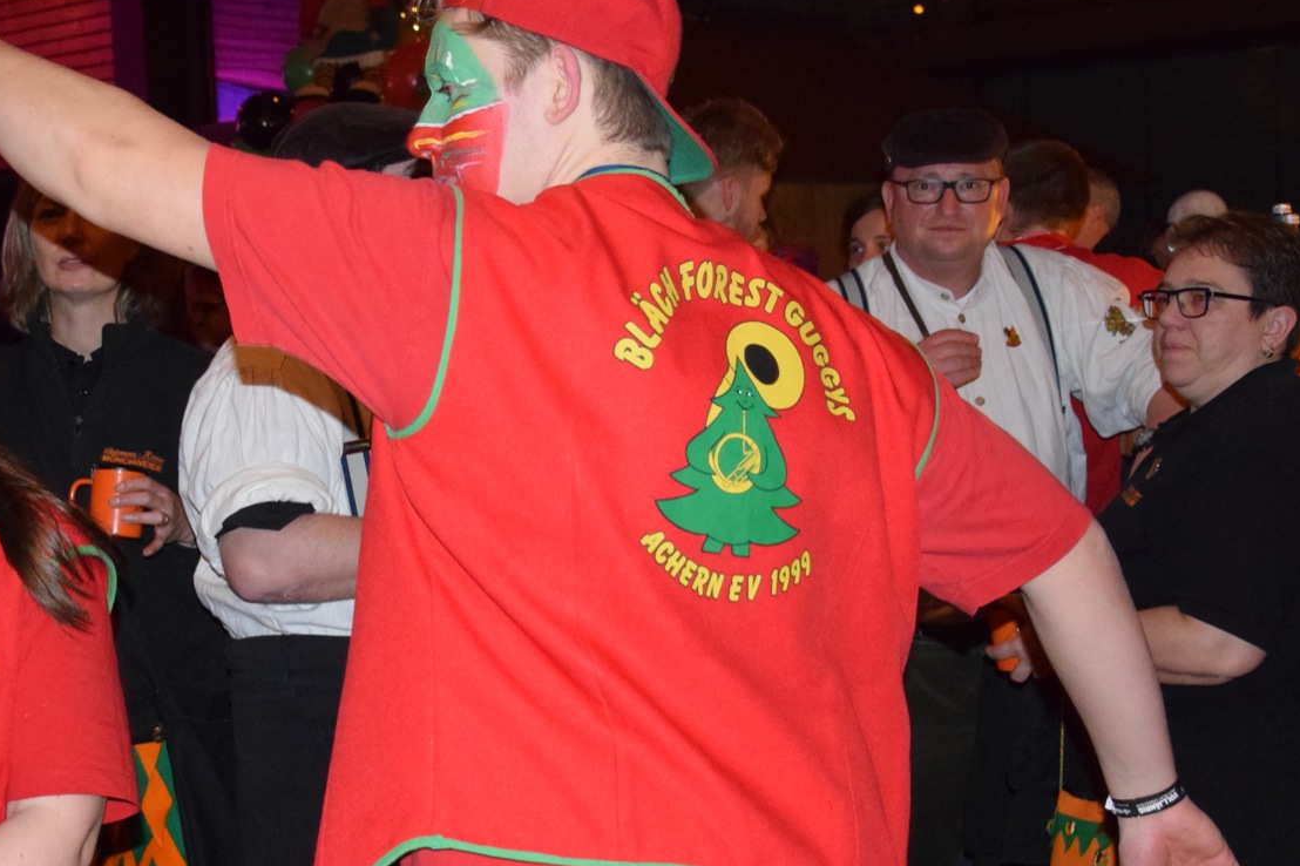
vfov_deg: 20.9
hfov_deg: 30.8
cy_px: 559
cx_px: 468
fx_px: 2346
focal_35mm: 65
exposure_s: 1/60
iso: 3200
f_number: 3.8
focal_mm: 24
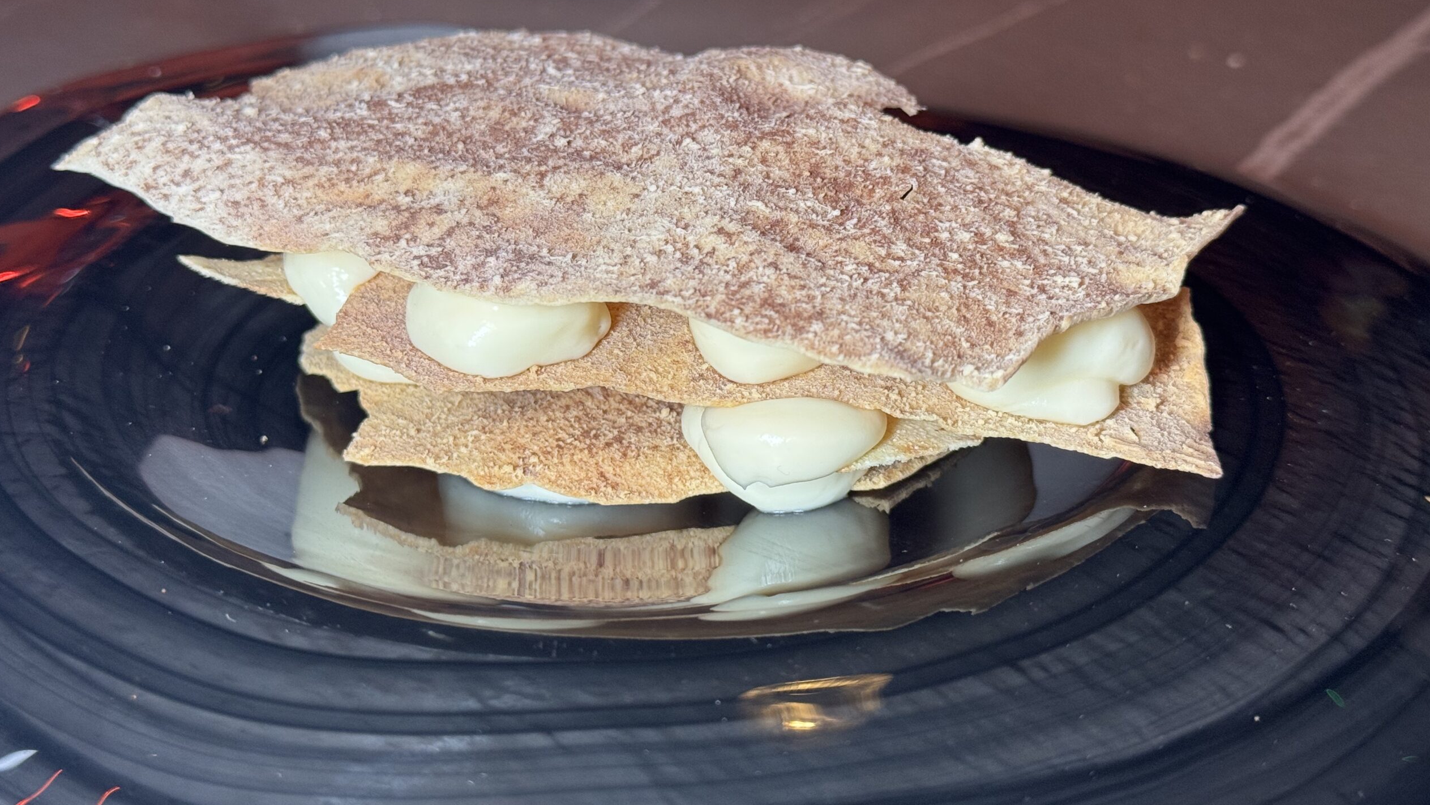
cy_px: 303
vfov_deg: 22.6
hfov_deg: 39.2
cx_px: 720
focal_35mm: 53
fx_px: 2010
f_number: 1.78
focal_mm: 6.76
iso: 125
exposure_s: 1/100
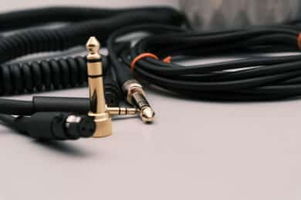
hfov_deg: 27.0
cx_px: 150
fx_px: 627
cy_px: 100
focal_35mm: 75
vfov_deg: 18.2
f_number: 8
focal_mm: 50
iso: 1000
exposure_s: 1/150
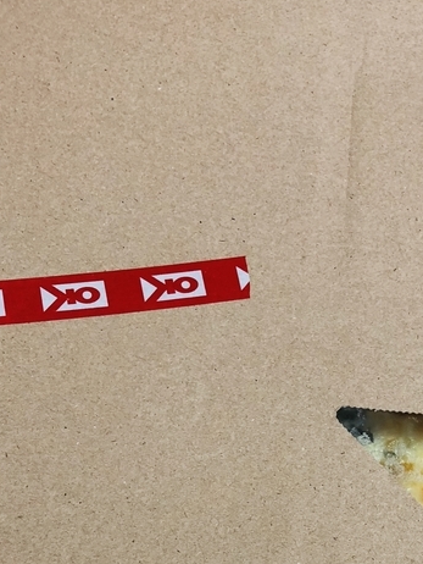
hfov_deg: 23.6
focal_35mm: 62
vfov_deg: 29.6
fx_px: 1009
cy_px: 533
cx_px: 284
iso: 32
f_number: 1.8
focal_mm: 3.99
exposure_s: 1/33
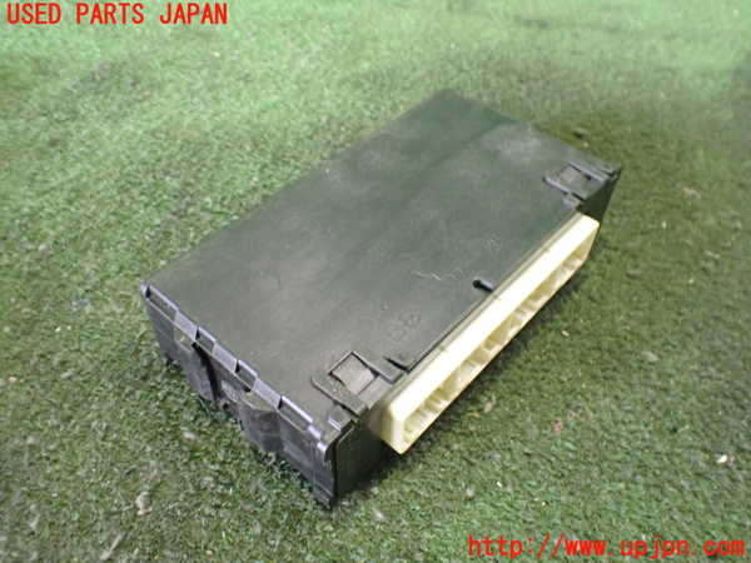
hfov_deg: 60.0
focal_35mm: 30
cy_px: 282
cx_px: 376
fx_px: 651
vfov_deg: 46.8
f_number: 2.3
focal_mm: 5.4
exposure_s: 1/30
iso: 1000
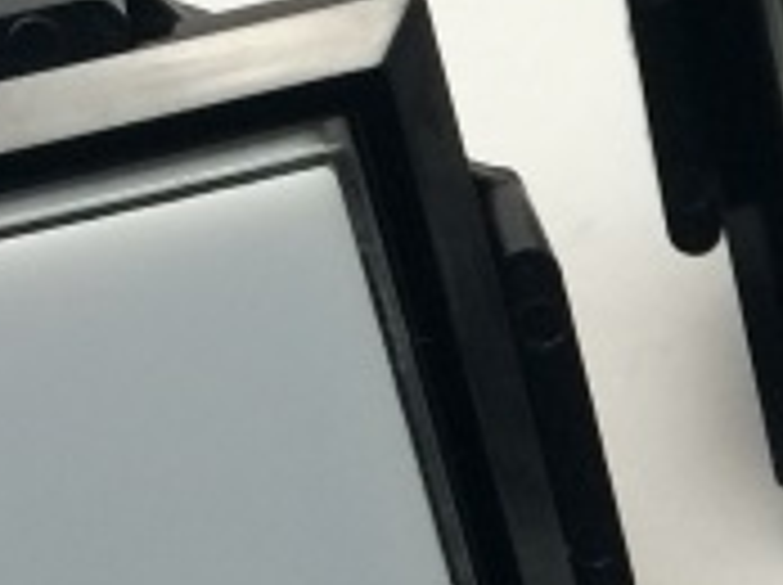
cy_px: 616
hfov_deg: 13.5
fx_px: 3117
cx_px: 1152
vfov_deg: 10.6
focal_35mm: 138
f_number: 2.2
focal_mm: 4.12
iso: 80
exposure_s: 1/30
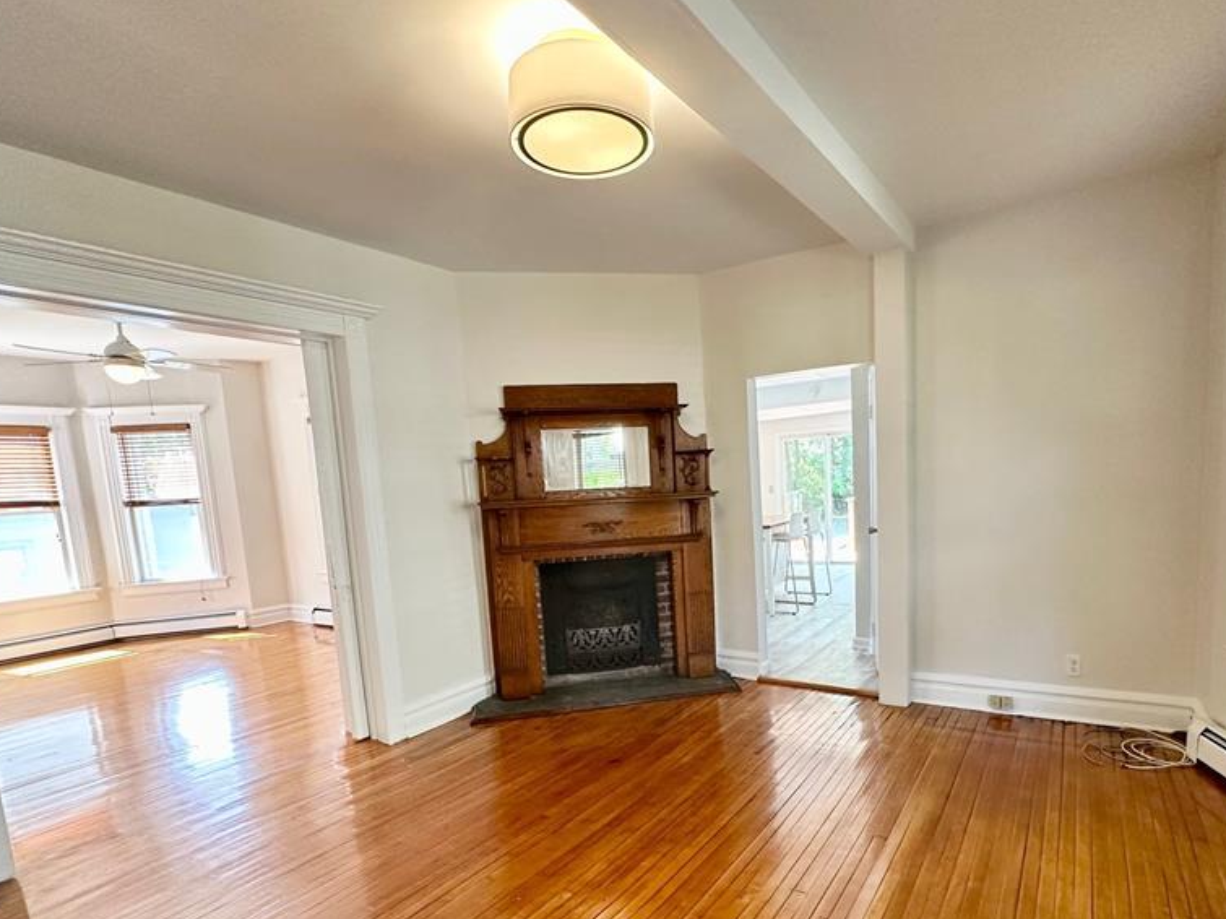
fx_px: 673
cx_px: 677
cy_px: 563
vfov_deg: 67.8
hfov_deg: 84.4
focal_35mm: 19
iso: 320
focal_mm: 2.22
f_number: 2.2
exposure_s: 1/120
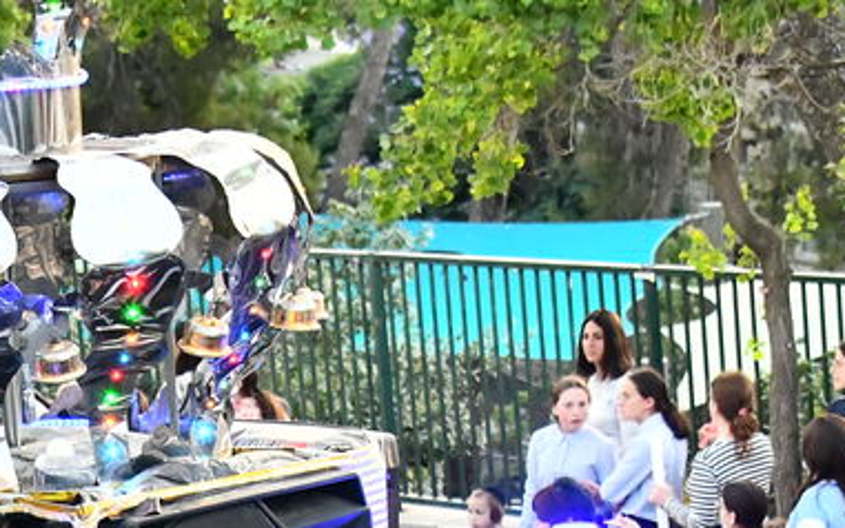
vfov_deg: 6.8
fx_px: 4306
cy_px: 999
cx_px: -22
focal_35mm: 187
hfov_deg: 11.1
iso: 3200
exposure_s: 1/400
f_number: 5.6
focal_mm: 50
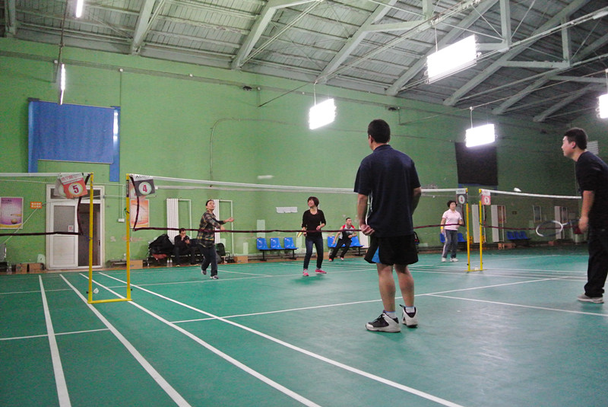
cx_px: 304
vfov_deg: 48.0
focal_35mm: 27
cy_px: 204
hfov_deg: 67.3
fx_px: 456
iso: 2800
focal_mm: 10
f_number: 3.5
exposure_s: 1/60
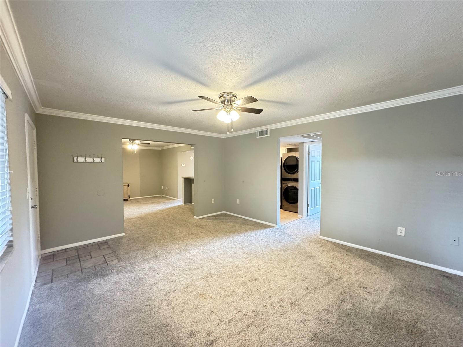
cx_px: 232
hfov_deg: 102.1
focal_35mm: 14
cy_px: 174
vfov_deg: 85.7
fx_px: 187
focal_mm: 2.22
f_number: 2.2
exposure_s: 1/60
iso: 1000
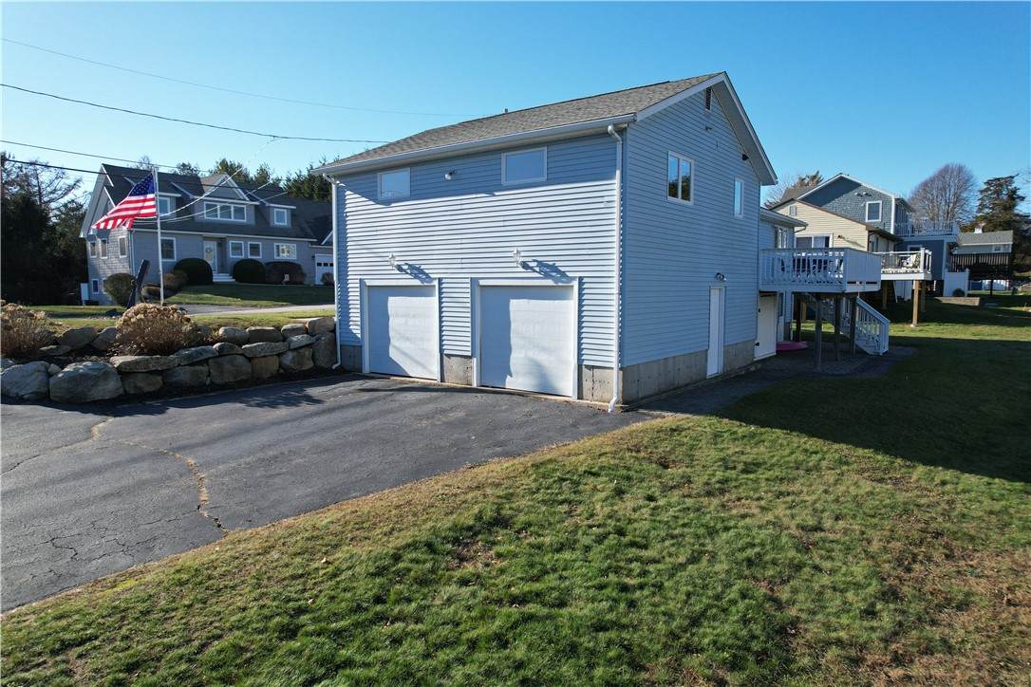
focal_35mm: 22
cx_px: 516
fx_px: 630
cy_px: 344
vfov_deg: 57.2
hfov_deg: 78.6
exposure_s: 1/1000
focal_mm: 8.38
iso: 100
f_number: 2.8
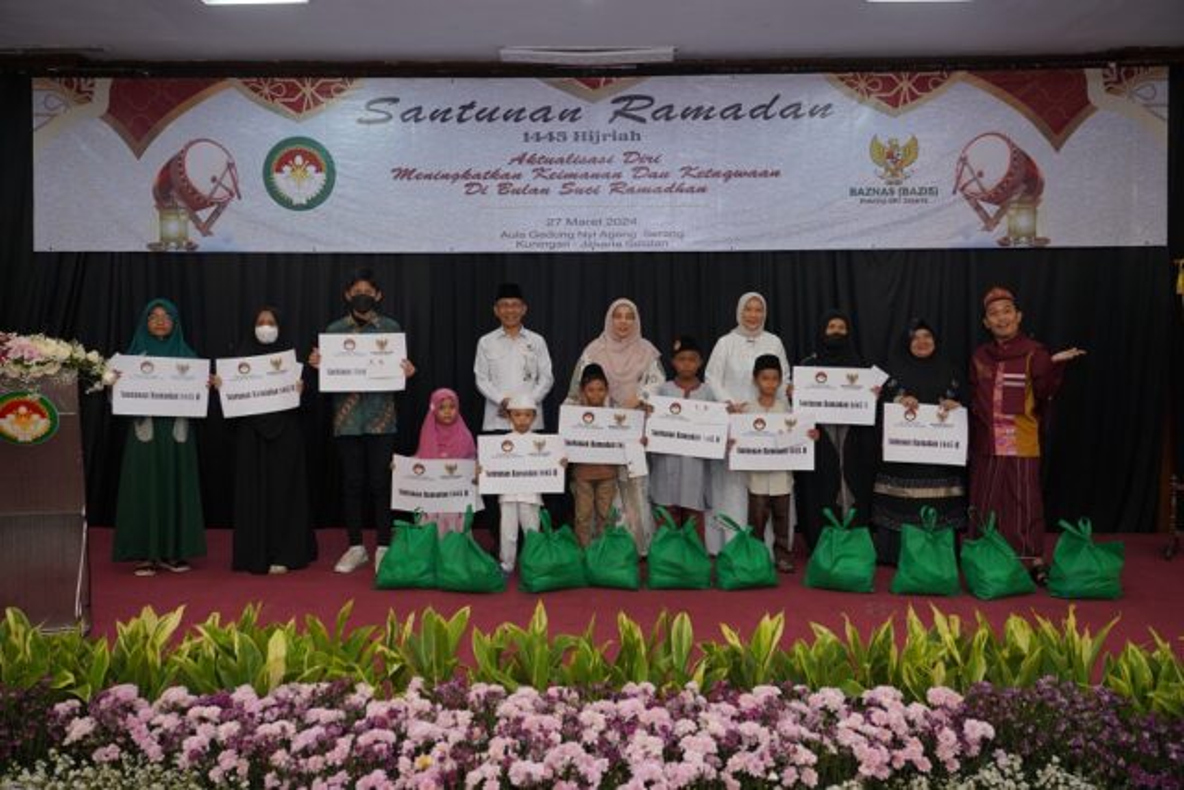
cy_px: 395
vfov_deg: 48.0
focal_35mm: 27
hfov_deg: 67.4
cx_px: 592
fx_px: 888
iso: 1000
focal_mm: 27
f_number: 4
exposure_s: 1/100
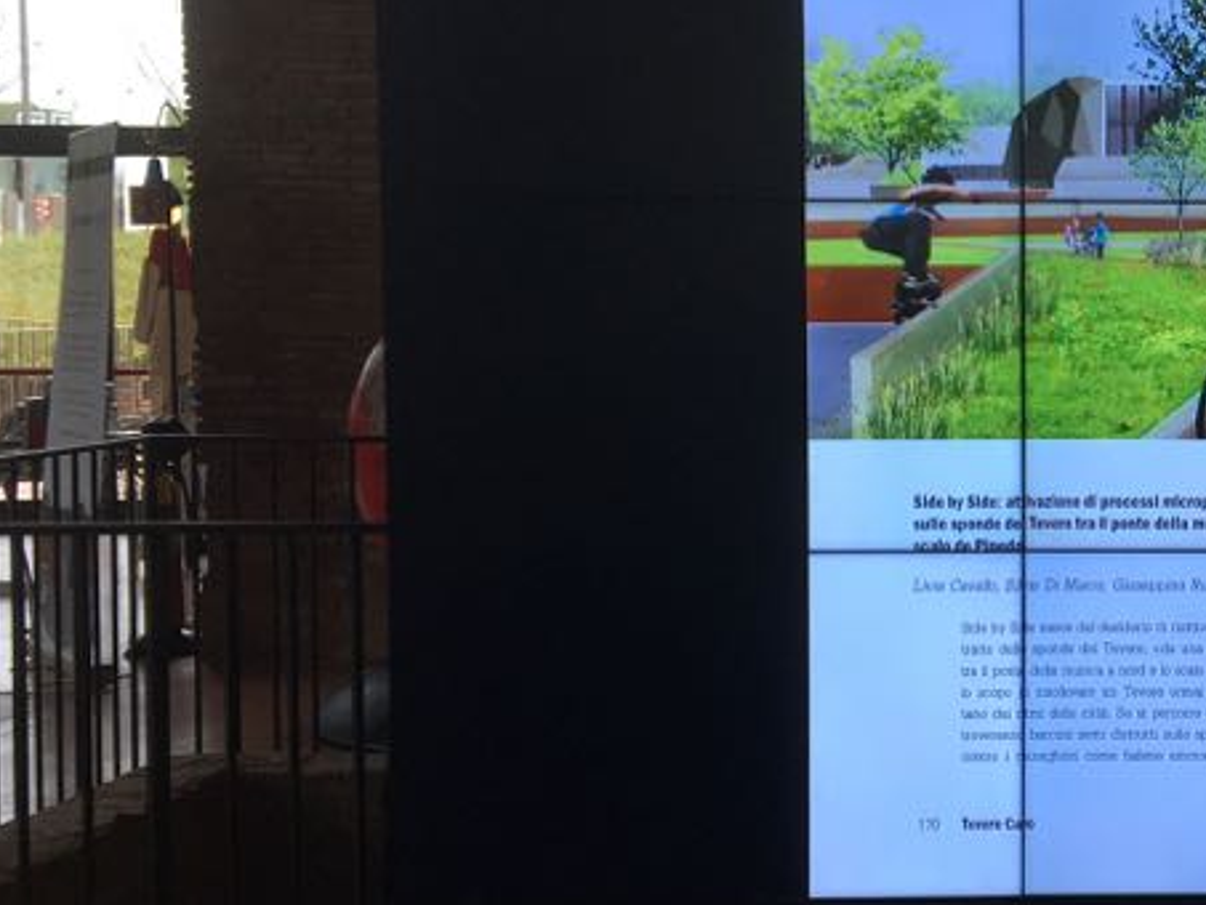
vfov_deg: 22.9
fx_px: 2230
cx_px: 1235
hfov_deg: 28.2
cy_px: 394
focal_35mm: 64
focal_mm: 4.15
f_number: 2.2
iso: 40
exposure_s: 1/100
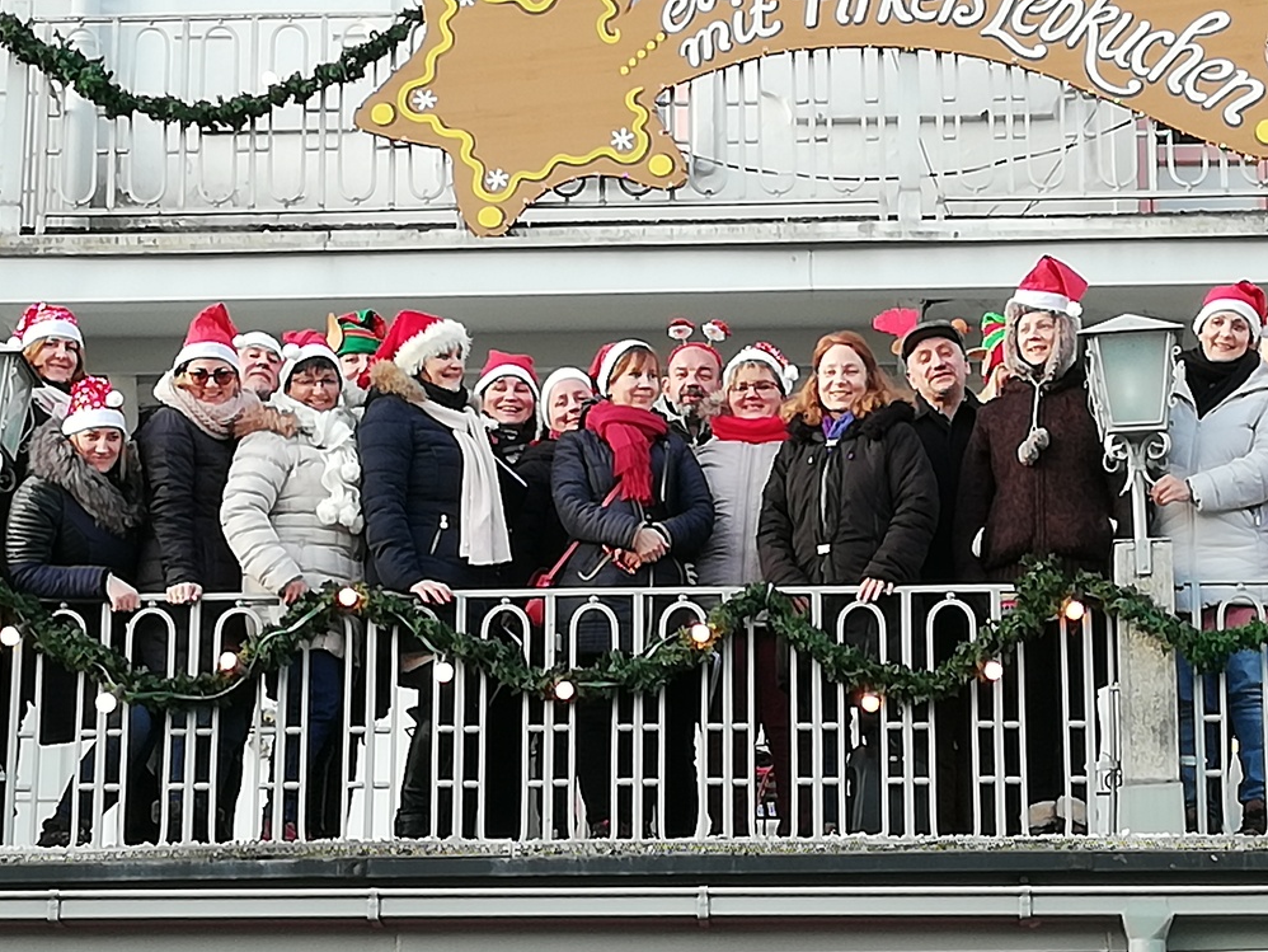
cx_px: 713
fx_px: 4580
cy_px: 559
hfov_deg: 15.8
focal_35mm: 125
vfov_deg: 11.9
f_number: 2.2
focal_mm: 3.81
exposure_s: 1/60
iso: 80
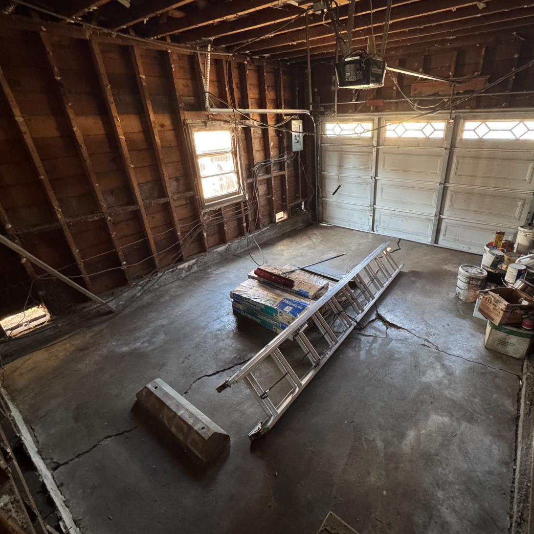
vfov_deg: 84.0
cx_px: 316
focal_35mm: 17
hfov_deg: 83.1
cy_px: 261
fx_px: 297
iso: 1000
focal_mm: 2.22
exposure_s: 1/60
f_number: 2.2
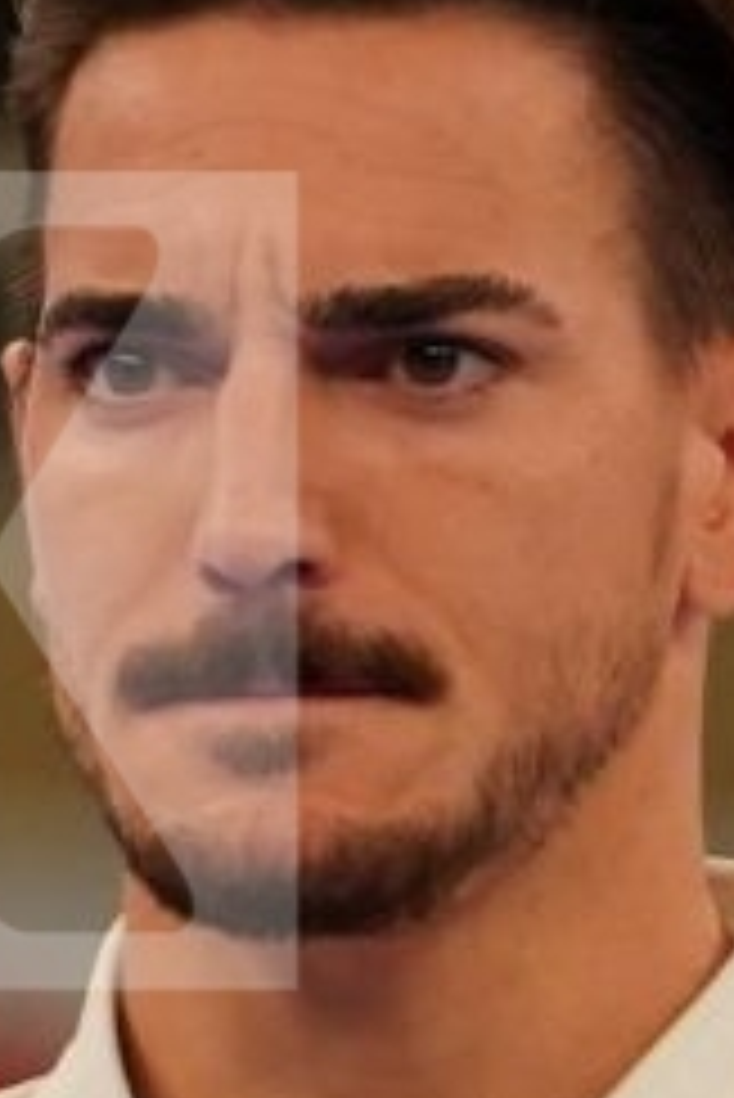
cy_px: 2174
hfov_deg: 0.6
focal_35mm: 2209
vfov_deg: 0.9
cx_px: -122
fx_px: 67458
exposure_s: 1/1000
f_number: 2.8
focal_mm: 200
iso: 1600
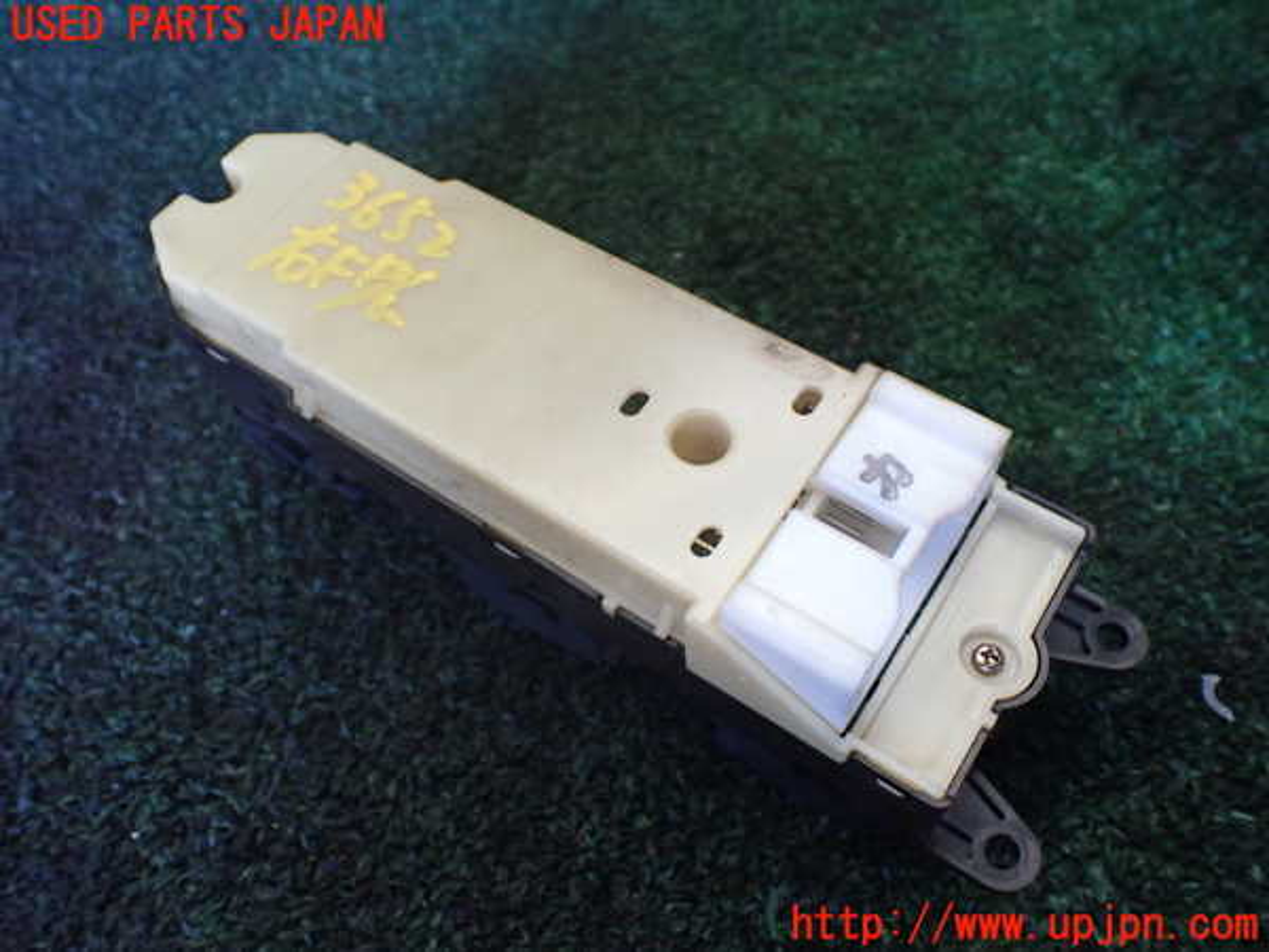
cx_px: 634
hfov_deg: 60.0
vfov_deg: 46.8
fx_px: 1100
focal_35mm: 30
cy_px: 476
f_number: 2.3
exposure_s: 1/125
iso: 640
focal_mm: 5.4
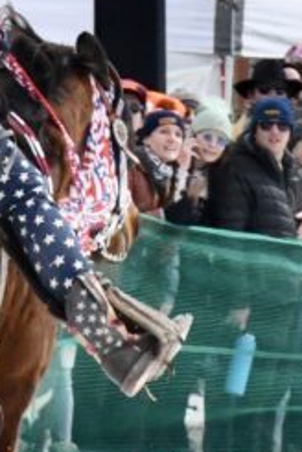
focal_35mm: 525
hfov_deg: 2.6
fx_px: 6606
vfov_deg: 3.9
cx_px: -274
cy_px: 127
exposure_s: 1/1600
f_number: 20
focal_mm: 112
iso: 3200
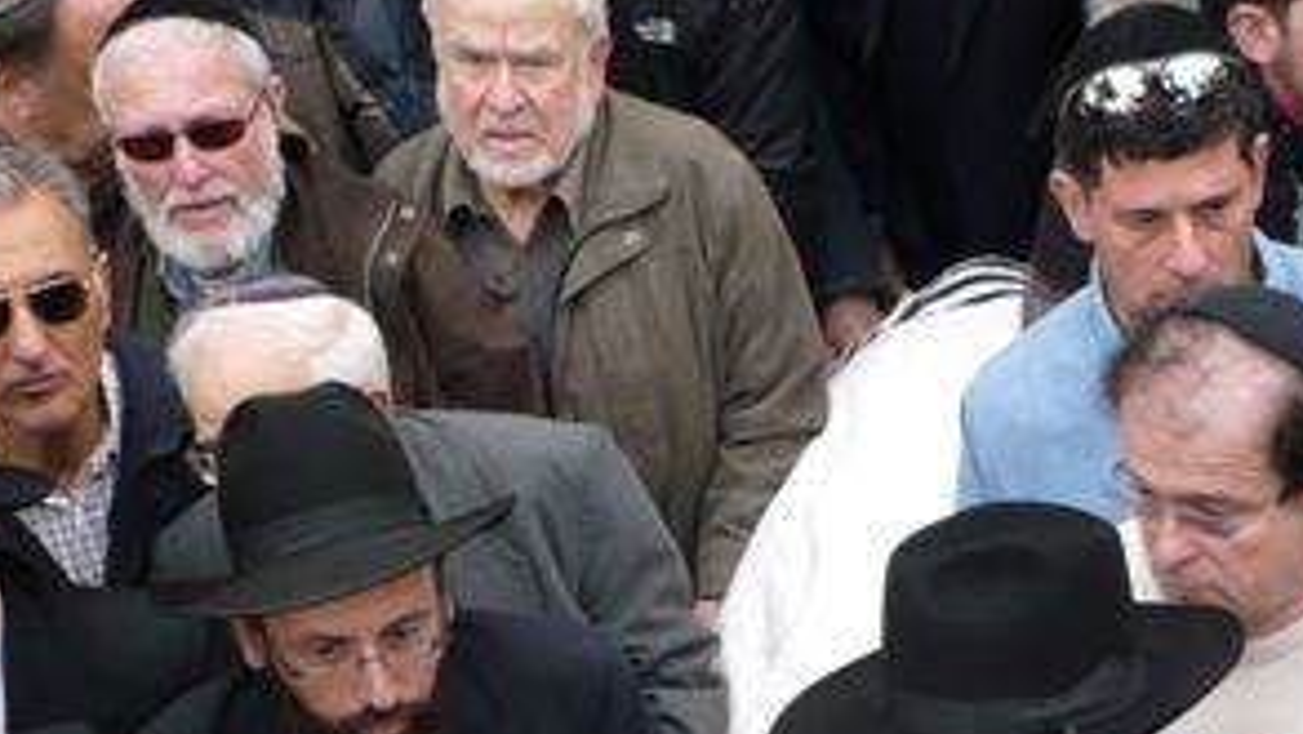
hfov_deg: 26.9
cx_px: 943
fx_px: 2696
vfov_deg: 14.5
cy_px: 1072
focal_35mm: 78
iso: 100
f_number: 2.8
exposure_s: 1/160
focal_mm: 5.8
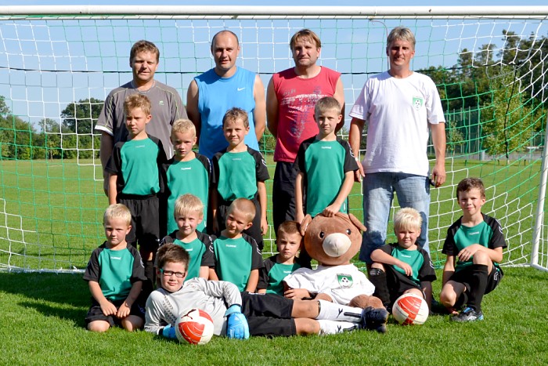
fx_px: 594
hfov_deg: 49.5
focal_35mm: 39
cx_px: 274
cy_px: 183
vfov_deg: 34.2
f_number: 8
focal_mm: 26
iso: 100
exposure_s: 1/250
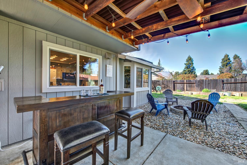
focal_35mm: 14
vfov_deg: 81.3
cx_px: 124
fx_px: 96
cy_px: 82
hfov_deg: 104.2
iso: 100
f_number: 14
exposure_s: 1/10
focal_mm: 14
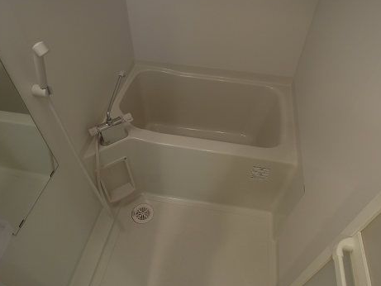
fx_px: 275
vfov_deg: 54.9
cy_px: 140
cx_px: 187
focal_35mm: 25
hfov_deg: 69.4
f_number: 2.8
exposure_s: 1/30
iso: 160
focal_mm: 4.3
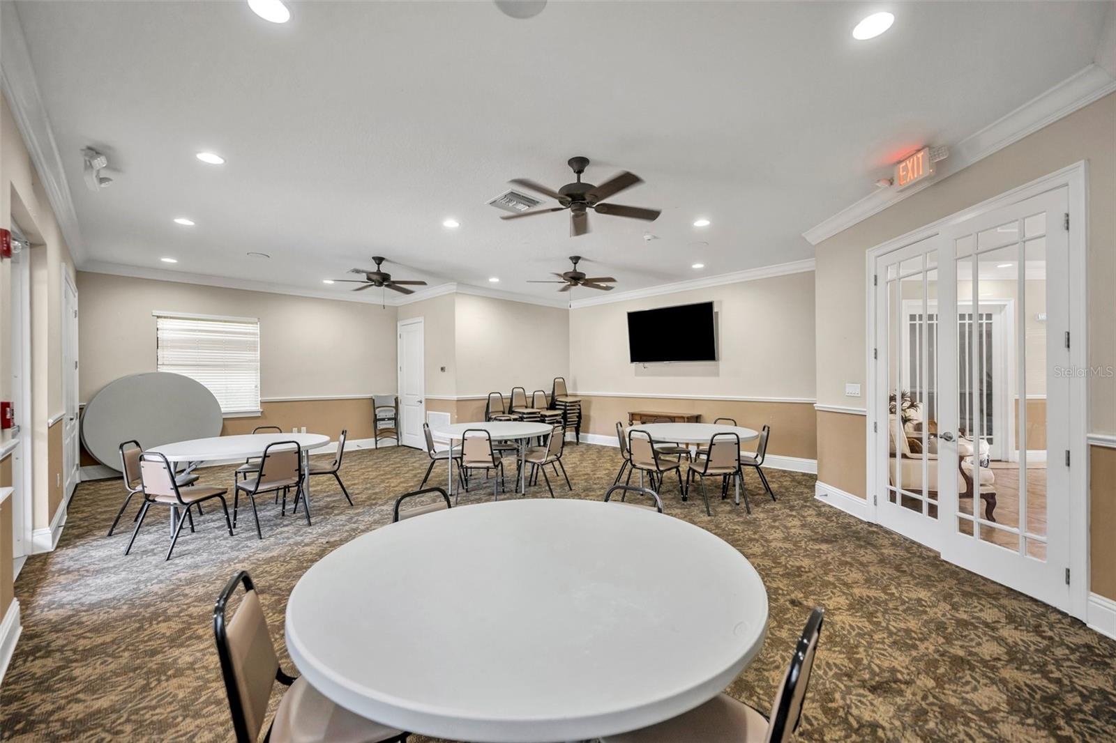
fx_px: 434
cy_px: 372
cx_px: 558
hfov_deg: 104.3
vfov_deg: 81.2
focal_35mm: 14
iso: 560
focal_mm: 14
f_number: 2.8
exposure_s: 1/125
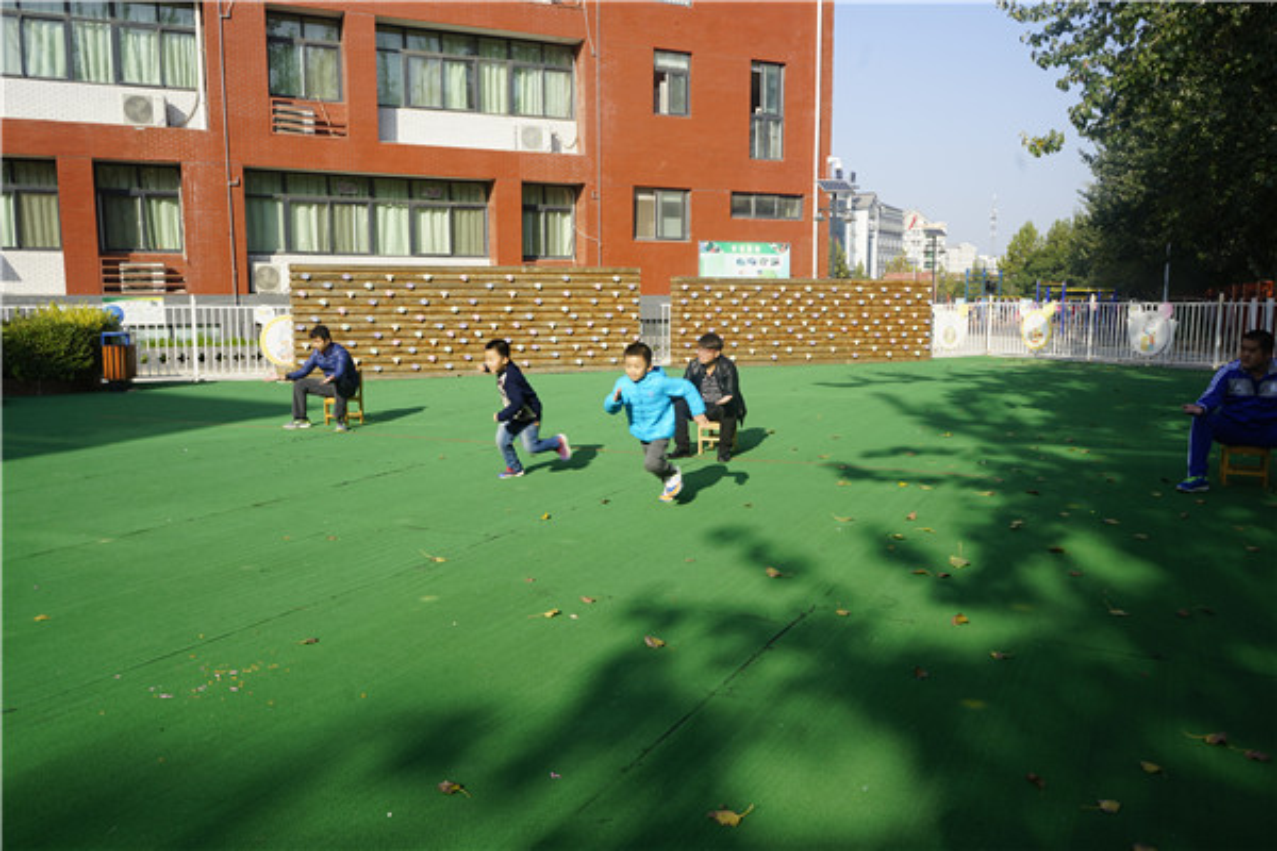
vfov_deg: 46.4
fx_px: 993
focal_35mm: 28
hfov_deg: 65.5
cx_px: 638
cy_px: 426
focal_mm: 28
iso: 100
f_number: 10
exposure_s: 1/100
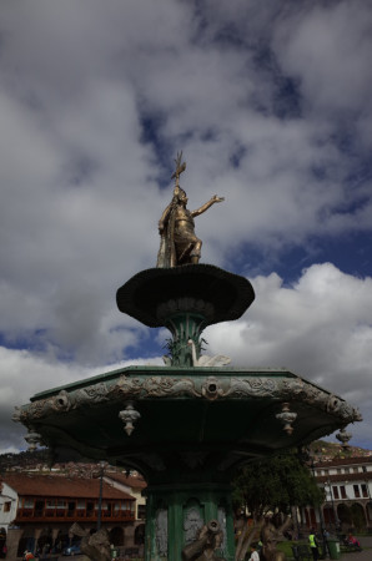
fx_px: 436
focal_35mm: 28
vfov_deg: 65.6
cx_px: 186
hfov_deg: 46.2
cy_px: 280
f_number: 5.6
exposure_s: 1/1250
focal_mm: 18.3
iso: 100
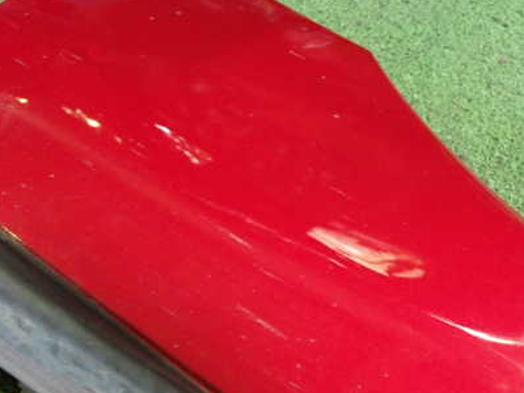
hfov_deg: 41.8
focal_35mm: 45
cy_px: 193
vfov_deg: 32.2
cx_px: 195
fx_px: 681
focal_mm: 5.4
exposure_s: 1/30
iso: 800
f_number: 2.3
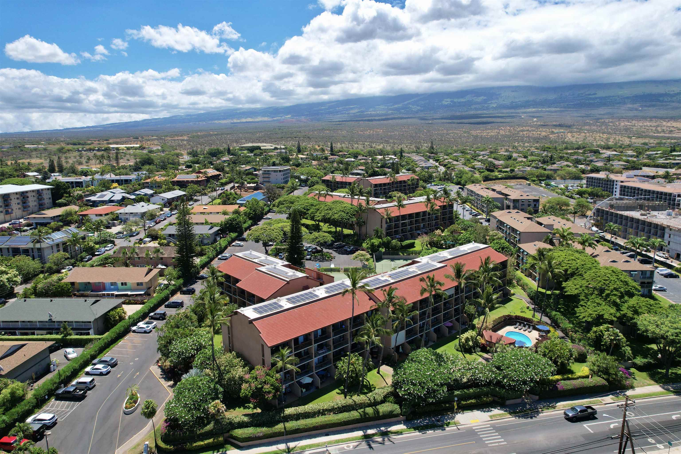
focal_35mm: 22
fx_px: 416
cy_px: 227
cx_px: 340
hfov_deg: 78.6
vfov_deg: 57.2
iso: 100
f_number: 2.8
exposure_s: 1/2000
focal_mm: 8.38
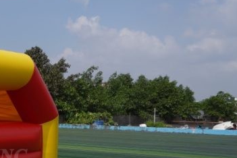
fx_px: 461
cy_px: 168
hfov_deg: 24.3
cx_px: -91
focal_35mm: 70
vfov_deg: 18.8
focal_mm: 16
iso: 100
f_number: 8
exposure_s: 1/400
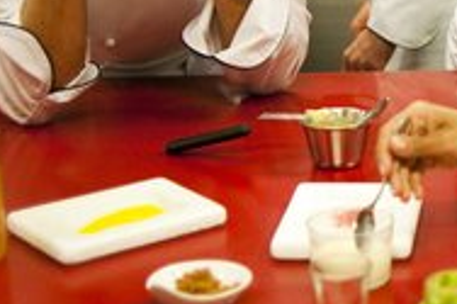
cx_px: 610
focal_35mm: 119
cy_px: -9
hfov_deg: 16.2
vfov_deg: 11.4
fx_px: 1509
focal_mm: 35
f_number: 2.8
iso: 1000
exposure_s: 1/125
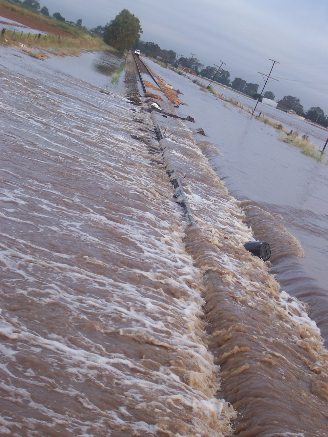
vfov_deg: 29.4
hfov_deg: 22.3
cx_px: 164
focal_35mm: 66
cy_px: 218
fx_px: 834
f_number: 4
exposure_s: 1/125
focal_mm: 10.8
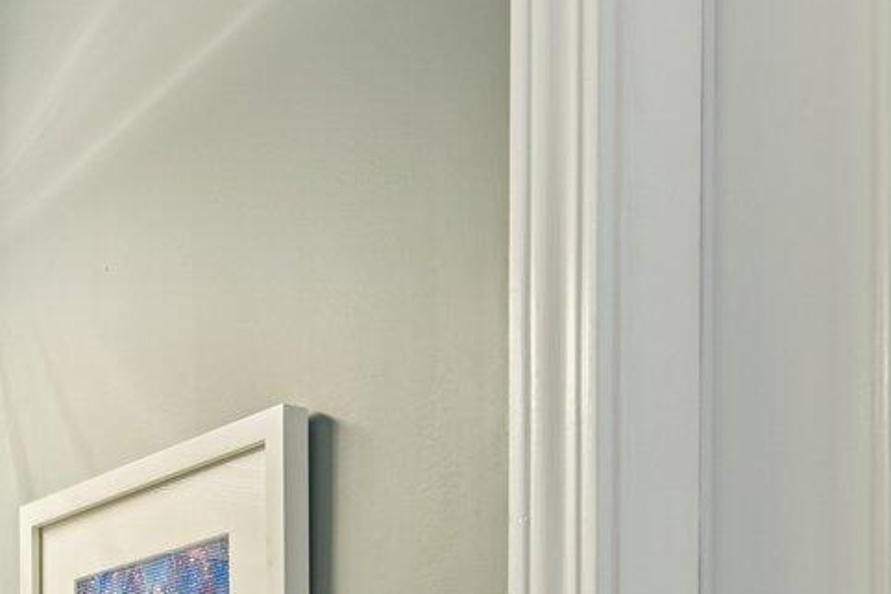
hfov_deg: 27.7
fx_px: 1735
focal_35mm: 70
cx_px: 89
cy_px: 932
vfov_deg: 17.2
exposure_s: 1/15
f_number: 8
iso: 280
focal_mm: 16.5
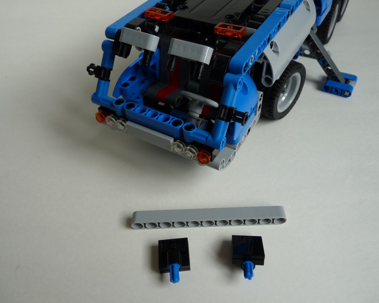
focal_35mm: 29
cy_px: 155
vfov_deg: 49.9
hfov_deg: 60.5
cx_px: 190
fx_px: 325
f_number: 2.8
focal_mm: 4.8
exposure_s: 1/40
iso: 100
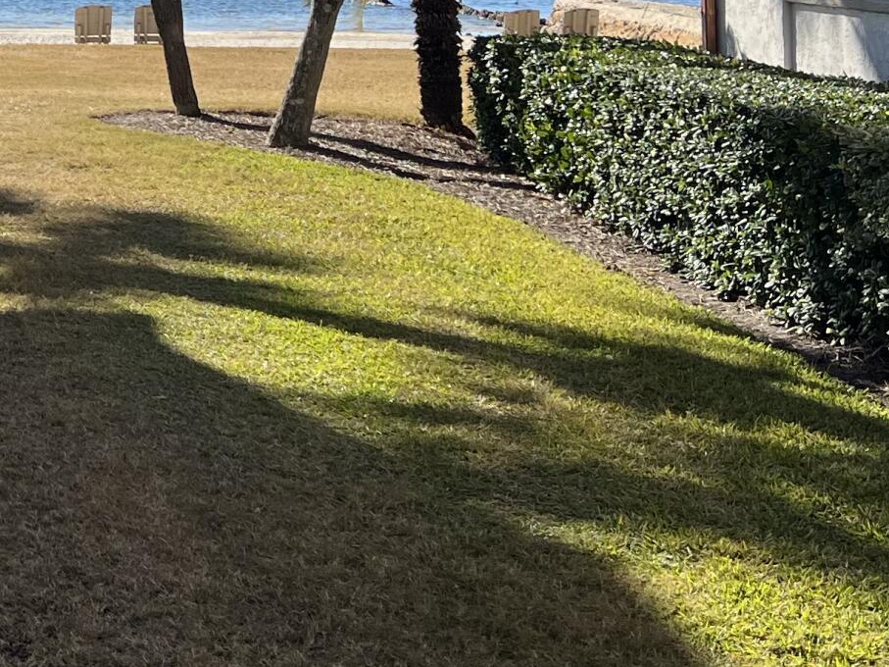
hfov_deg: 21.5
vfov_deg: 16.0
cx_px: -114
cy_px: -274
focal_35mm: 86
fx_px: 2208
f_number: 1.5
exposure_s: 1/4115
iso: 50
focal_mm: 5.7
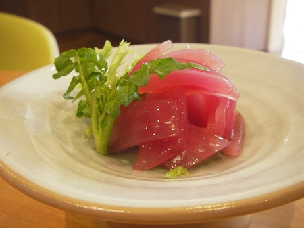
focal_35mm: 38
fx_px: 334
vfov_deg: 37.7
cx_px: 152
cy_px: 114
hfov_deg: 49.0
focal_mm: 6.3
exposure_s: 1/15
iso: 100
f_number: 3.3
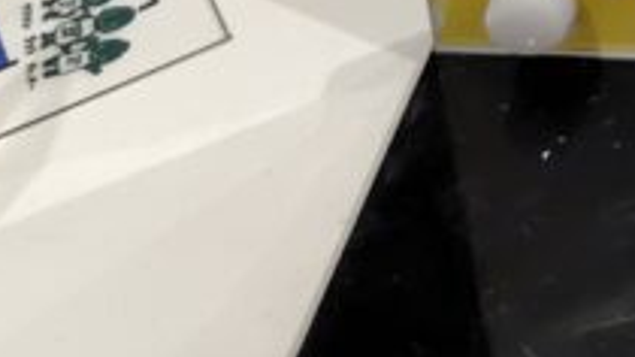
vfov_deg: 6.7
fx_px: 2576
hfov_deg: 12.3
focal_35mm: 153
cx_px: 1312
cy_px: -941
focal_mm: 5.6
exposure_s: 1/120
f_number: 1.9
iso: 298
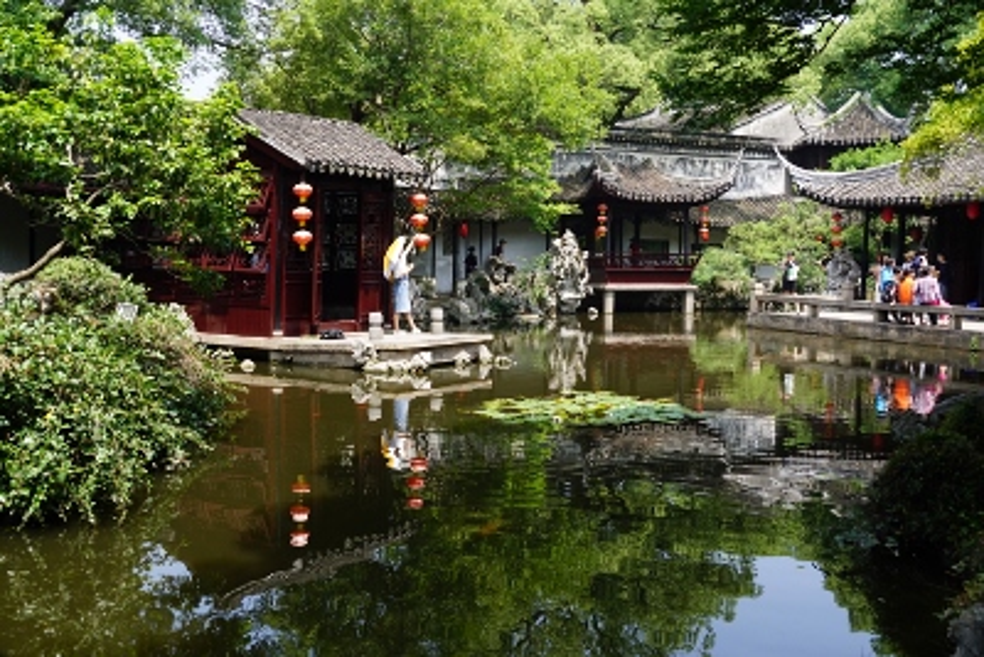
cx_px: 492
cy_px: 328
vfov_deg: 34.2
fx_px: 1066
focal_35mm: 39
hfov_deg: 49.5
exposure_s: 1/100
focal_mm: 26
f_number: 6.3
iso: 100
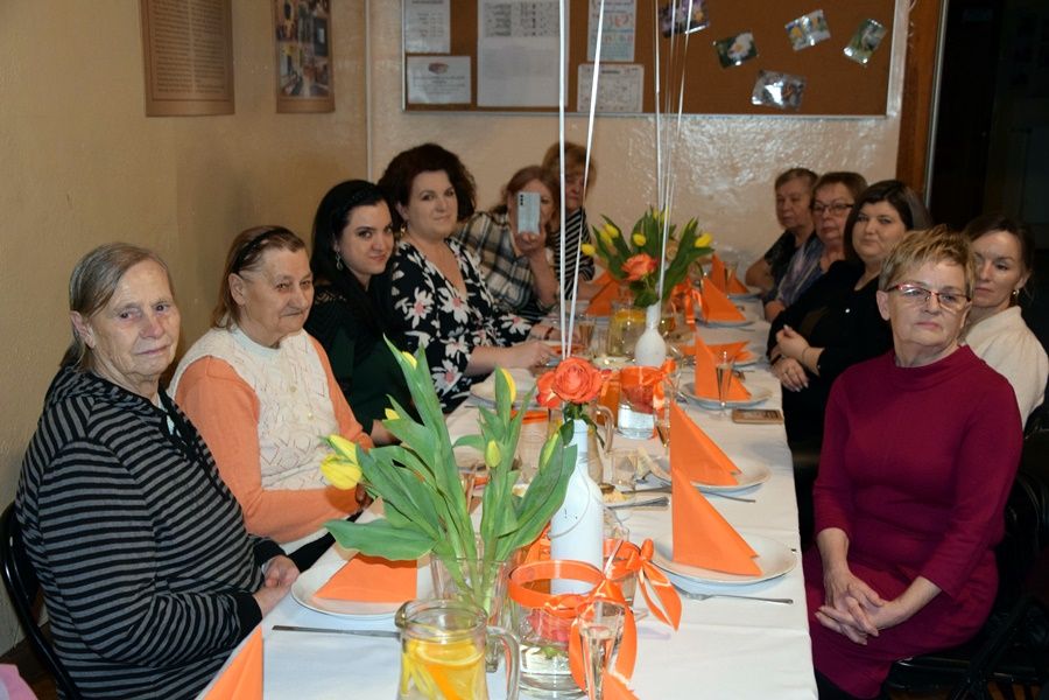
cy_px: 350
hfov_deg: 43.6
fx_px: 1311
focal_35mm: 45
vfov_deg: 29.9
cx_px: 524
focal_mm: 30
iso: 2000
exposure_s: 1/60
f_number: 4.2
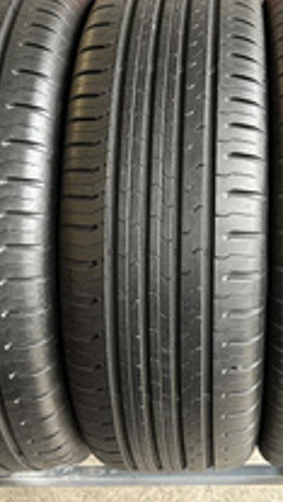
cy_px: 206
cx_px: 254
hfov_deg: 26.2
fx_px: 587
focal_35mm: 44
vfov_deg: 46.2
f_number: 1.78
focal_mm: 6.86
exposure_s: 1/84
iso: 250
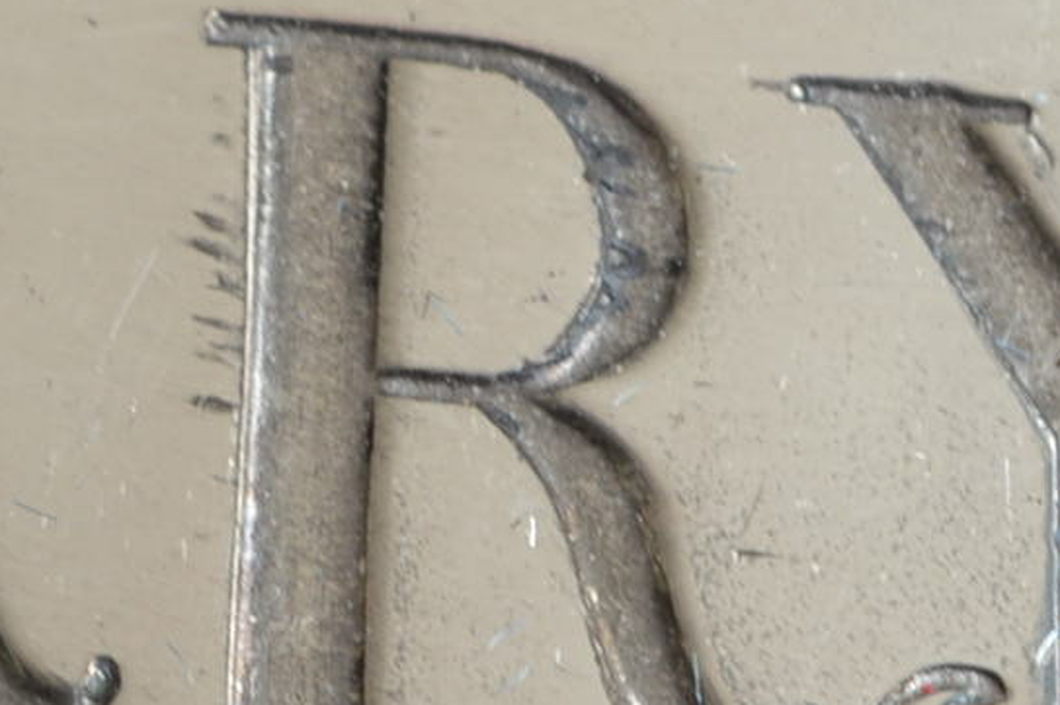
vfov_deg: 3.0
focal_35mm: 457
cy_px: 318
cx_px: -724
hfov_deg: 4.5
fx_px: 13437
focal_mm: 55
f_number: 11
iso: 100
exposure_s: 1/125
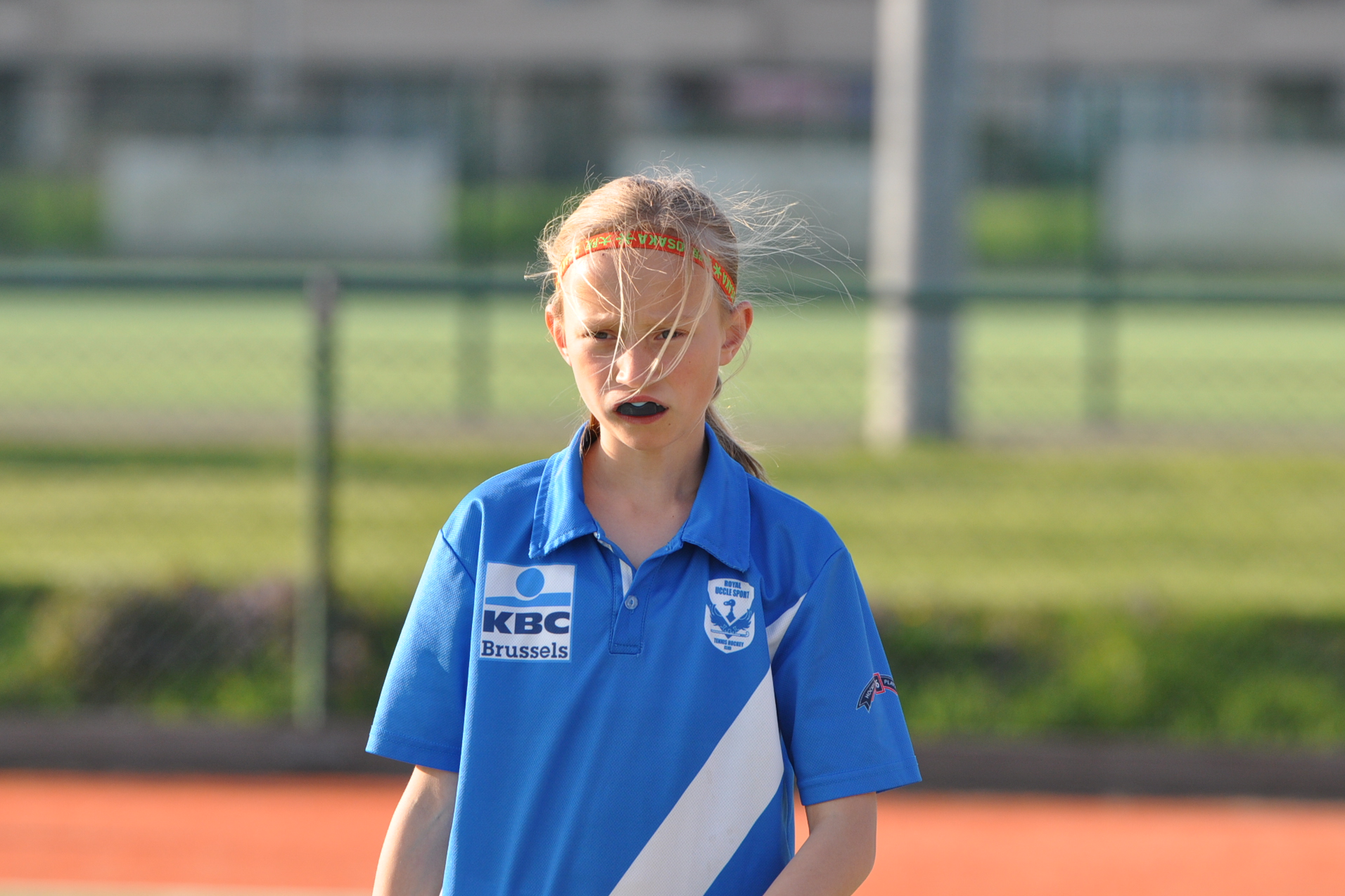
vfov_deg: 4.1
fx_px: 12553
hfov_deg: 6.1
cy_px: 413
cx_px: 646
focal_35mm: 336
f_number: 5
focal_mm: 200
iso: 400
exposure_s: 1/1250
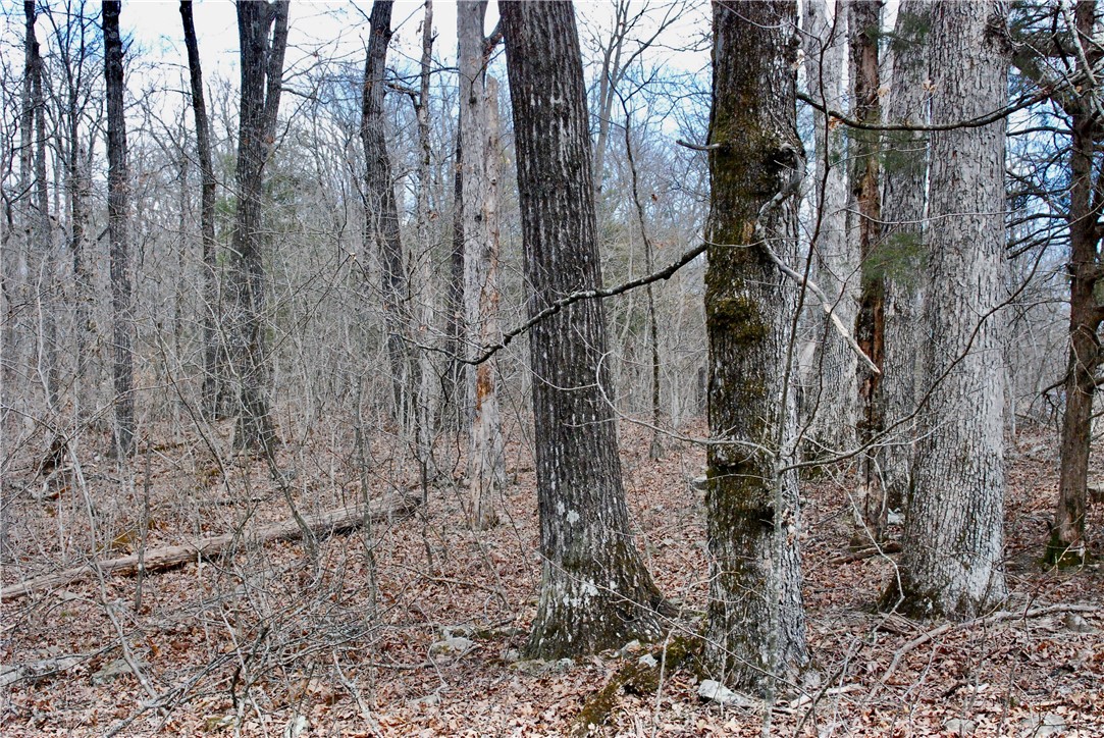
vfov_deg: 32.0
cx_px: 552
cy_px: 369
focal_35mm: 42
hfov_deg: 46.4
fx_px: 1289
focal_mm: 28
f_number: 11
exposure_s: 1/400
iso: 2000
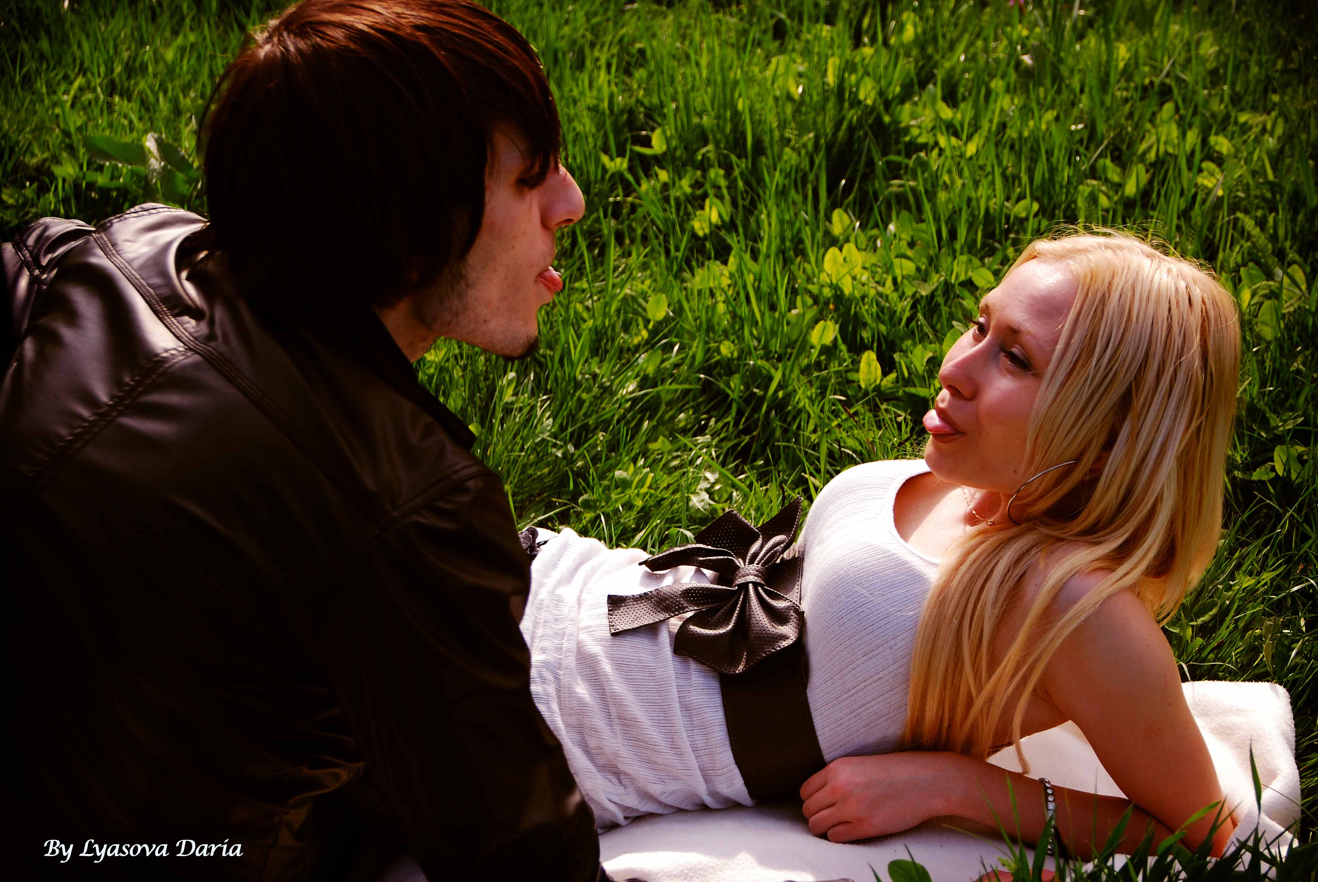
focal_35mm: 75
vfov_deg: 18.2
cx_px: 659
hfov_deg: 27.0
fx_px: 2749
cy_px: 441
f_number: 5
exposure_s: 1/320
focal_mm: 50
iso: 160
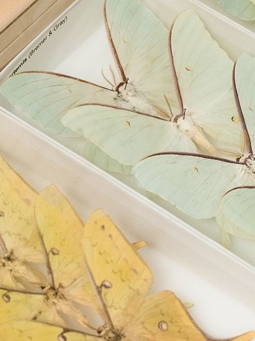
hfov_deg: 10.8
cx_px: 228
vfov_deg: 14.5
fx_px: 1337
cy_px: 238
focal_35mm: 136
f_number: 2
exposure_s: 1/125
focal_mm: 23
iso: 320
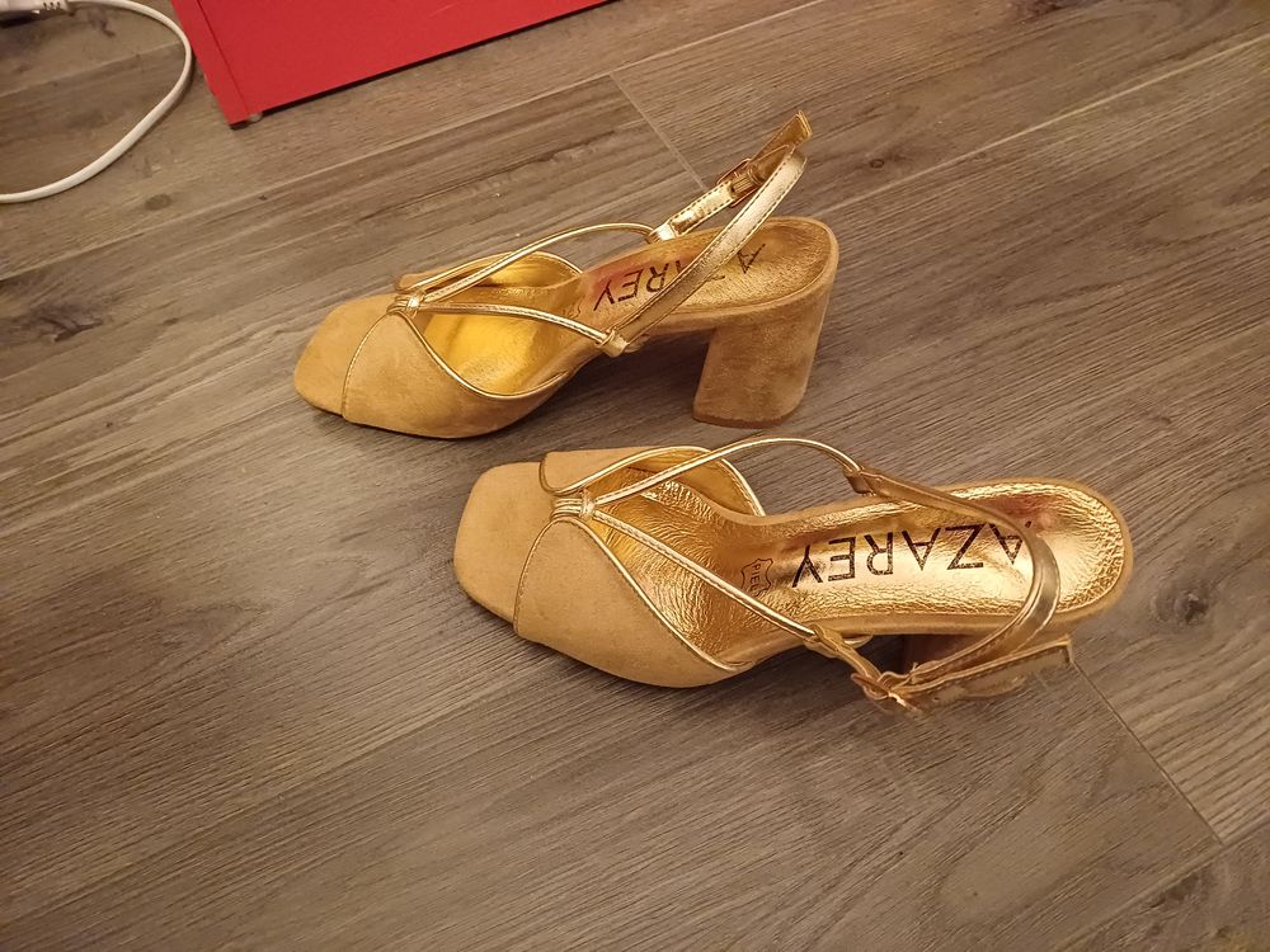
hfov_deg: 69.4
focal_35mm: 25
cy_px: 476
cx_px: 635
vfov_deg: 54.9
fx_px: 917
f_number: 1.8
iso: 1600
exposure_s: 1/10
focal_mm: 4.65
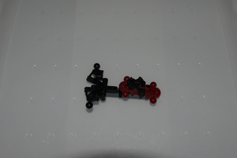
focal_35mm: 46
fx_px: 306
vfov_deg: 29.0
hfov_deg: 42.3
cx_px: 118
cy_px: 79
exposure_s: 1/45
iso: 400
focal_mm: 31
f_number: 8
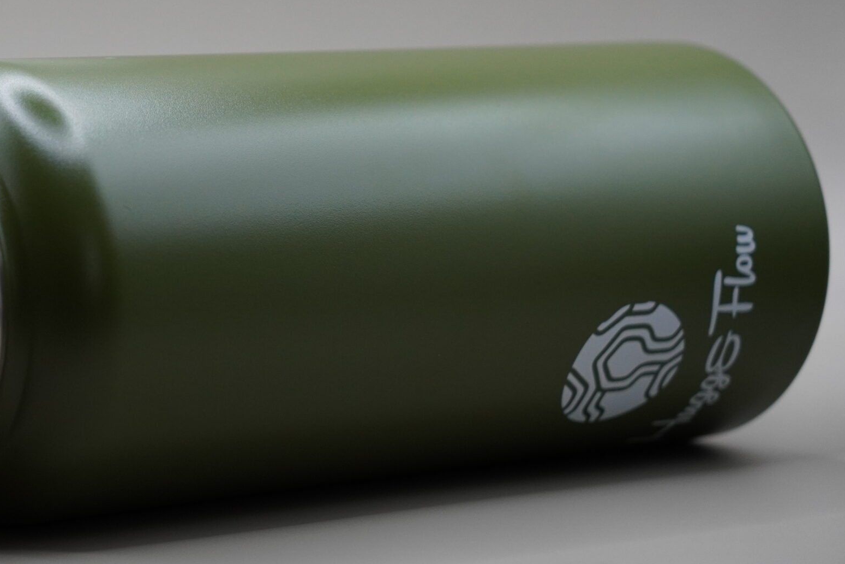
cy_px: 137
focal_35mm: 119
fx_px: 2799
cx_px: 163
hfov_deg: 17.0
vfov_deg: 11.5
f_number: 4
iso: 800
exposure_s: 1/160
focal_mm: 48.1
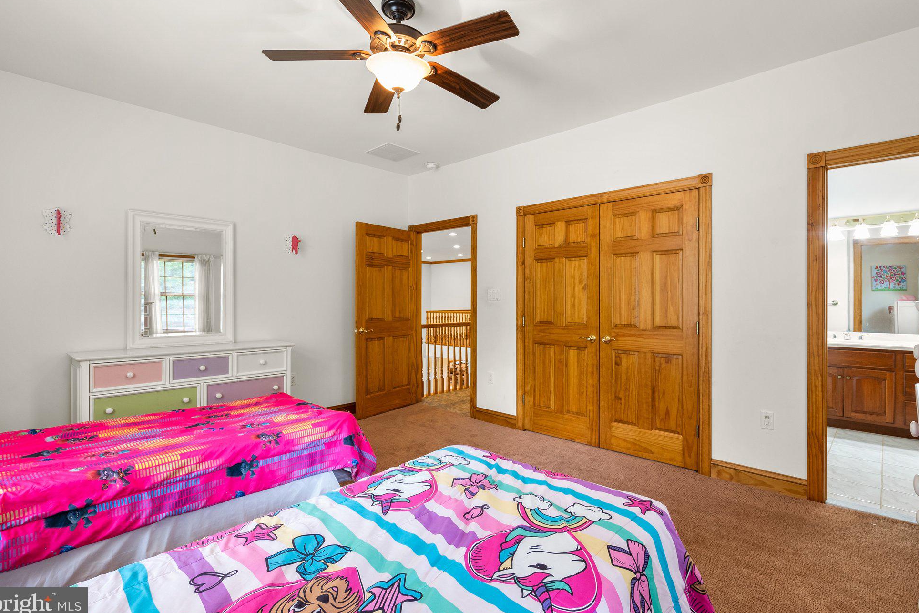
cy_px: 296
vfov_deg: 70.4
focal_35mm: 17
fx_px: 434
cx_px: 470
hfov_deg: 93.3
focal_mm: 16
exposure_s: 1/2
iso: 320
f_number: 8
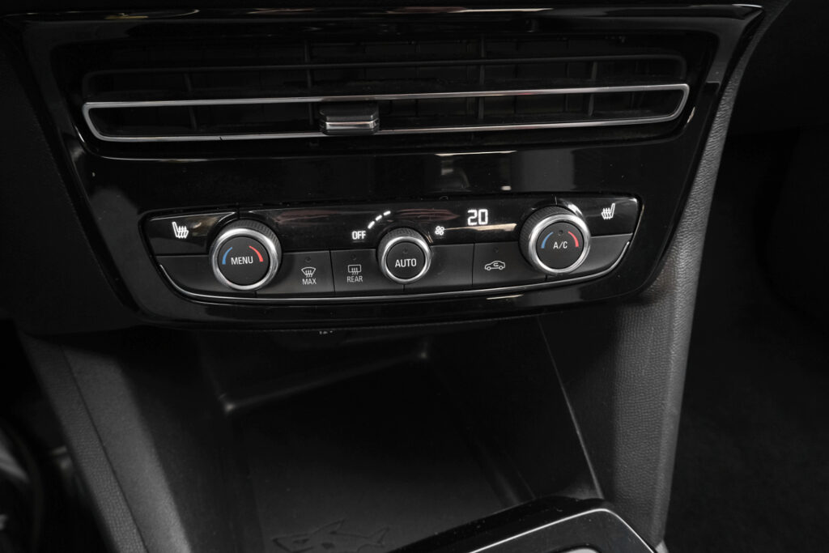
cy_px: 276
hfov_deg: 61.9
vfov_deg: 43.6
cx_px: 414
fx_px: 691
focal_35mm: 30
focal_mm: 19.7
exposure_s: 1/30
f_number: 7.1
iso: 2000
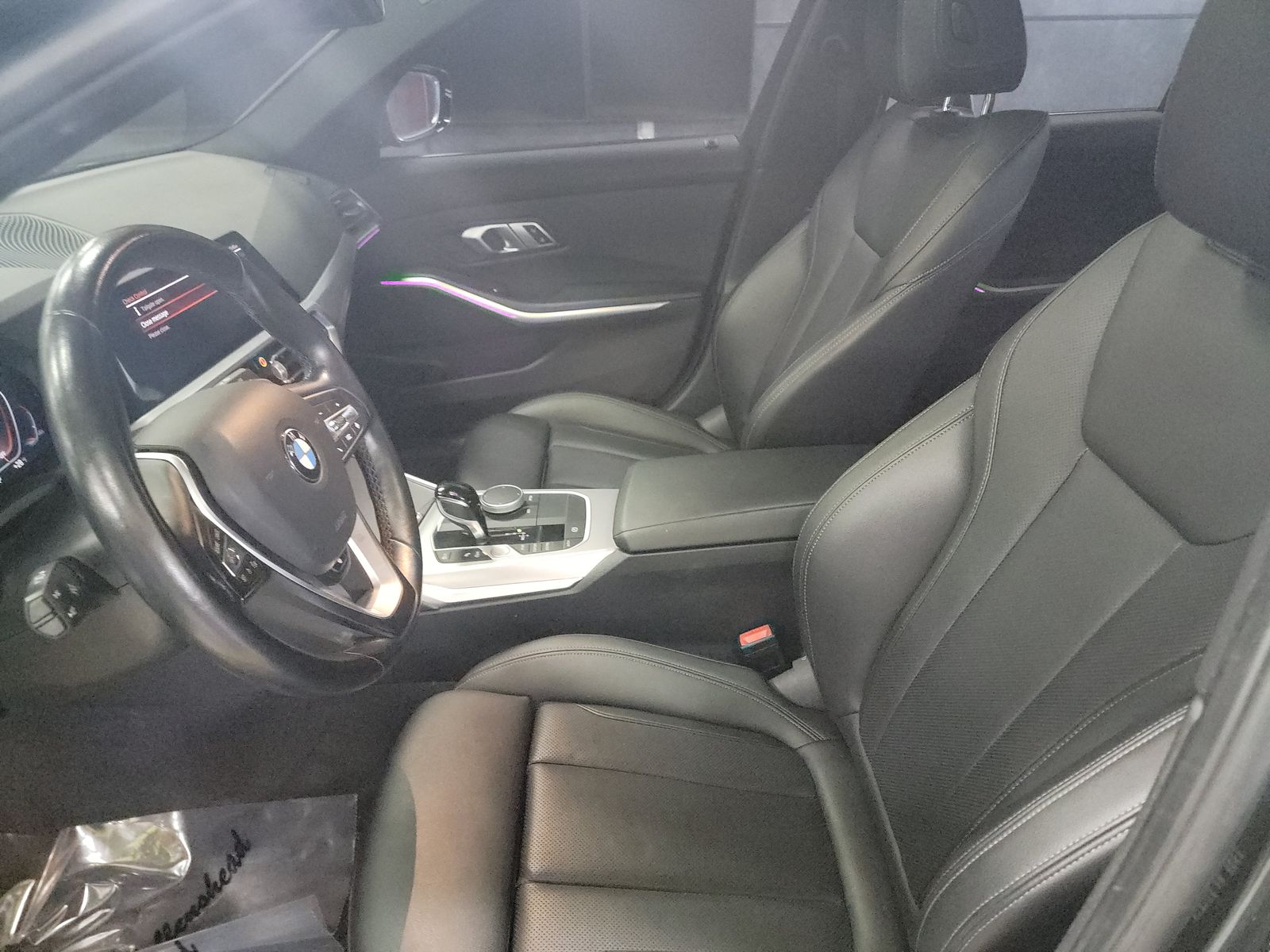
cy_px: 476
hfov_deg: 71.6
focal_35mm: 24
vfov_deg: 56.8
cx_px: 635
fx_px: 881
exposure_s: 1/59
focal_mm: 6.7
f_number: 1.8
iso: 3712
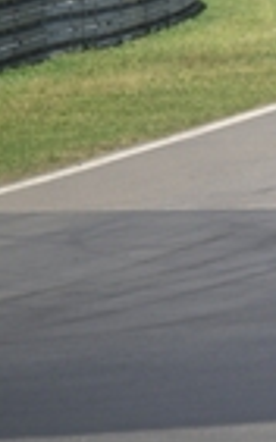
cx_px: 825
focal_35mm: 1301
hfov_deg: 1.0
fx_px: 15674
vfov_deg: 1.6
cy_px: -103
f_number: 2.8
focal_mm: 300
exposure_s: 1/5000
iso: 220
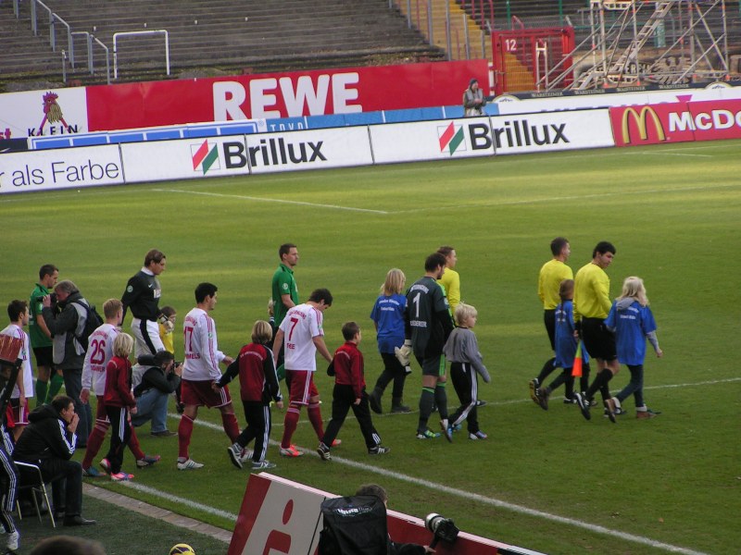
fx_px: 4838
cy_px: 278
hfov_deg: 8.8
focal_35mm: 226
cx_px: 370
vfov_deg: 6.6
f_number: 3.5
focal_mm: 34.5
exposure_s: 1/250
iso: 80
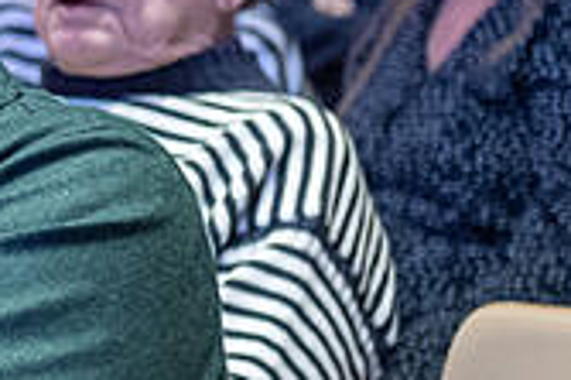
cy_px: 91
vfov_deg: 4.1
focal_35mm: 337
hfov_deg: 5.9
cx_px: -709
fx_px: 5340
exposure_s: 1/100
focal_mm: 60
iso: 3200
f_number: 4
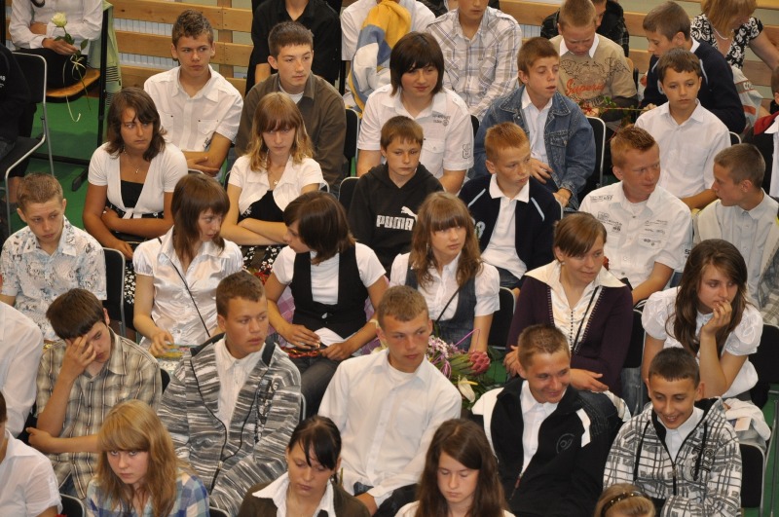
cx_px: 390
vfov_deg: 10.7
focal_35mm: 128
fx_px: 2755
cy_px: 258
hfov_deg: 16.1
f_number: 5.6
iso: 800
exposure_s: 1/60
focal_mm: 85
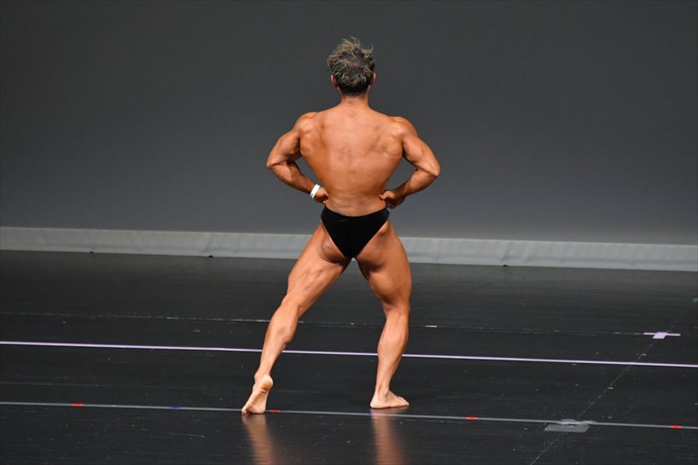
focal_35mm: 345
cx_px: 349
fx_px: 6686
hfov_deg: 6.0
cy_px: 232
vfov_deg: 4.0
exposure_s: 1/400
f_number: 5.6
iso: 4000
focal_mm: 230
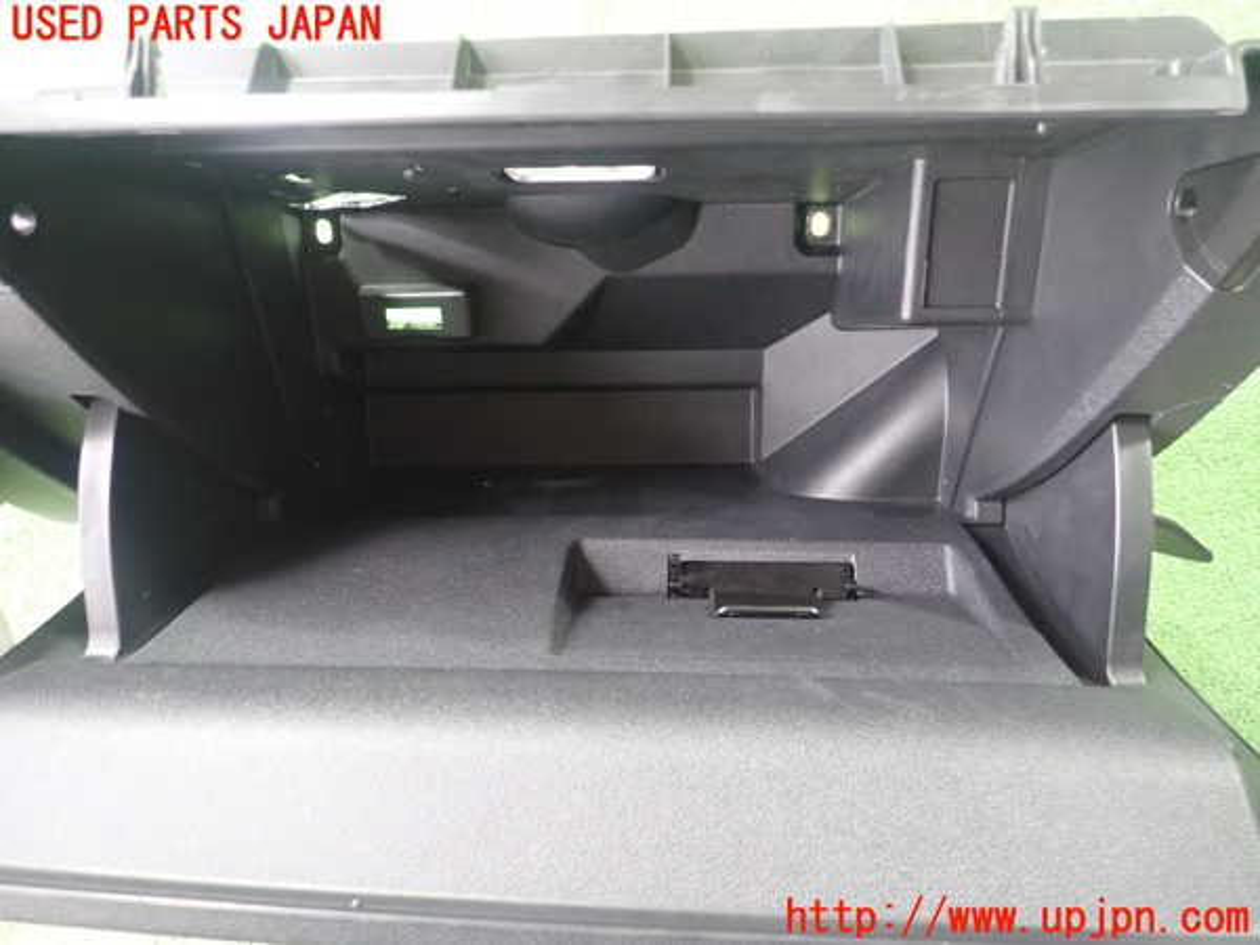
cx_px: 630
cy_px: 472
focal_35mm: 25
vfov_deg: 54.9
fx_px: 910
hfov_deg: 69.4
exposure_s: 1/30
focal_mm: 4.5
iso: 640
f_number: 2
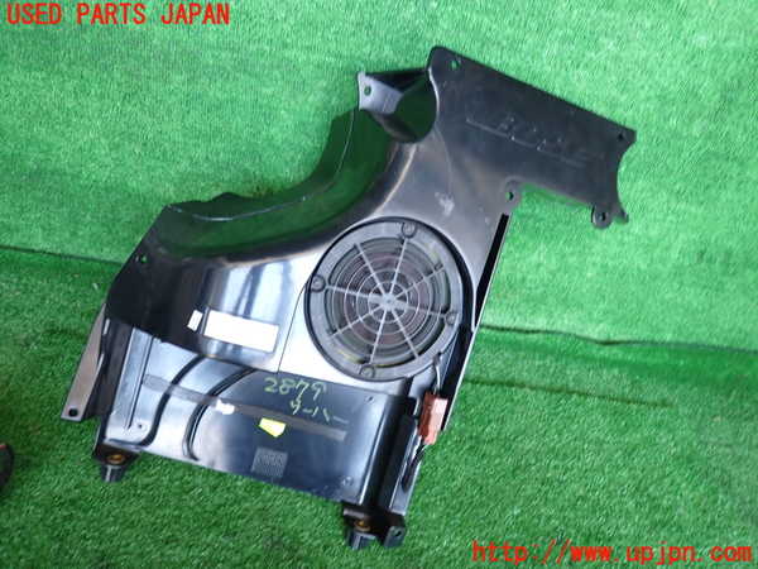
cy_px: 284
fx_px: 547
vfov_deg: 54.9
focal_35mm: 25
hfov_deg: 69.4
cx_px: 379
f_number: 2
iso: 200
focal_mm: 4.5
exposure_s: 1/40
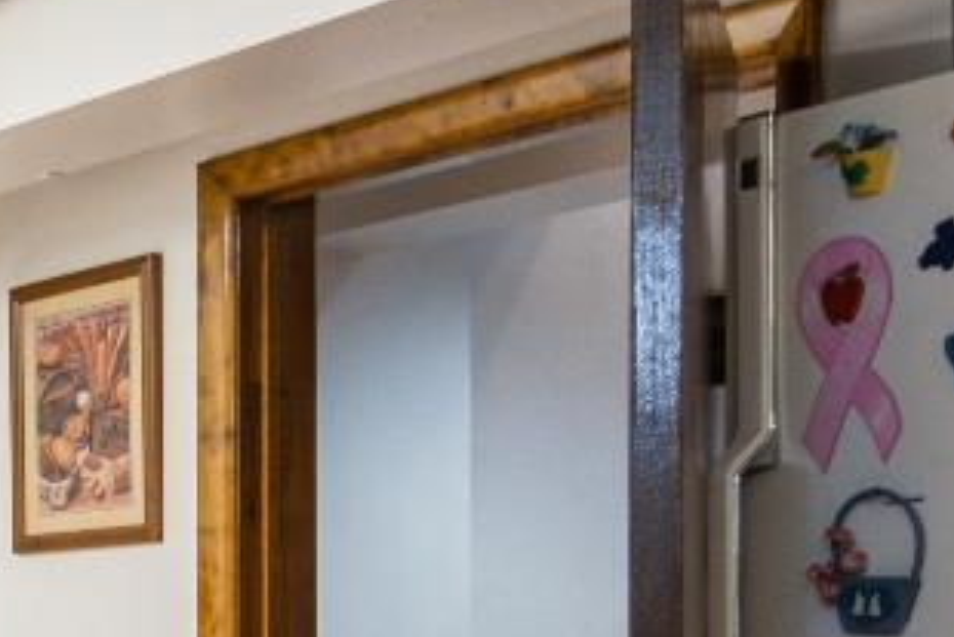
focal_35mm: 87
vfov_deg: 15.4
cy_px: 659
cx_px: -1022
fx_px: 2306
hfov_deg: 16.7
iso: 100
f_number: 8
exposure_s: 1/3
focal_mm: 12
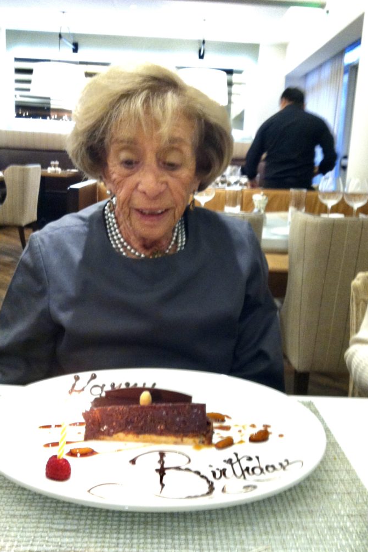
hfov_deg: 36.0
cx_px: 180
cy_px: 276
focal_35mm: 37
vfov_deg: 51.9
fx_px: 567
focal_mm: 3.85
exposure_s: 1/15
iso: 320
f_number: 2.8
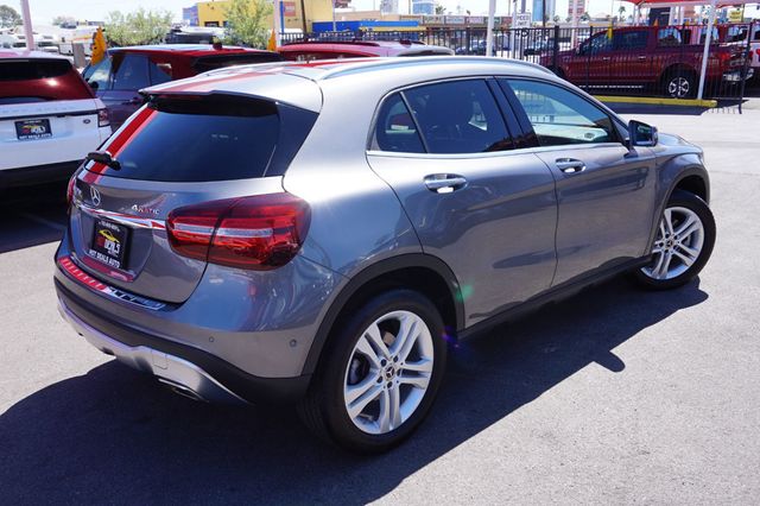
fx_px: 665
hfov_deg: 59.5
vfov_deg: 41.7
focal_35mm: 32
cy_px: 253
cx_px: 380
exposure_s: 1/80
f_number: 10
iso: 100
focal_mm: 21
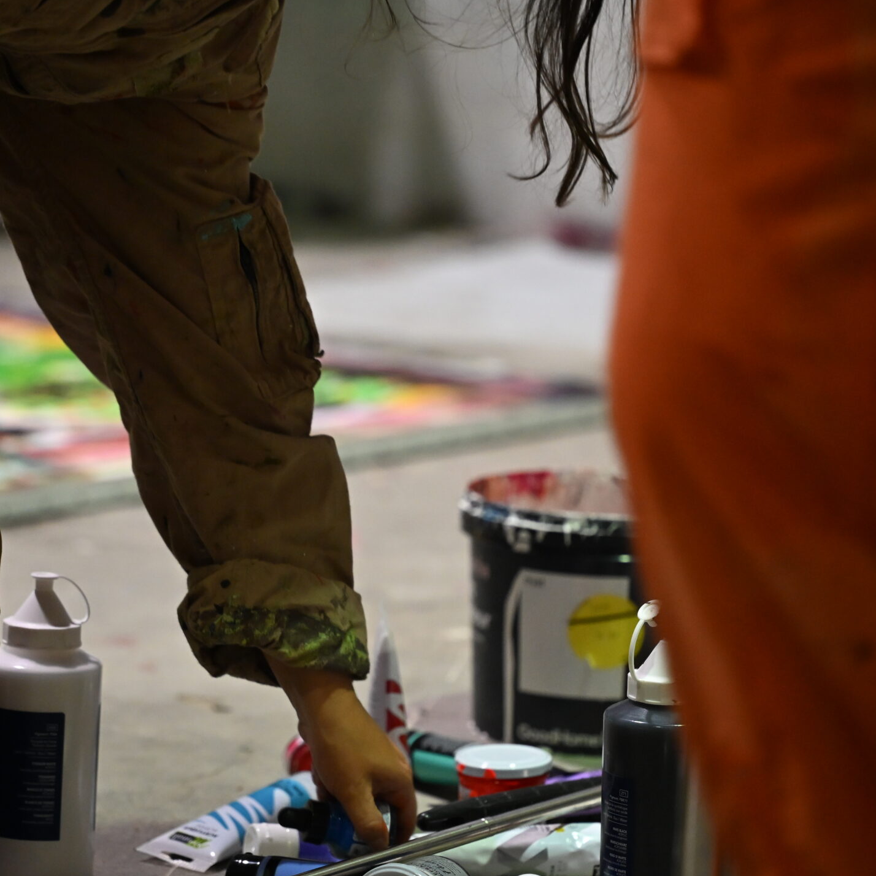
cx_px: 294
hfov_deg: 10.9
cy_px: 513
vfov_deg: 10.9
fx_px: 4581
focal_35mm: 160
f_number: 2.8
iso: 3200
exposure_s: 1/125
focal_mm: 105
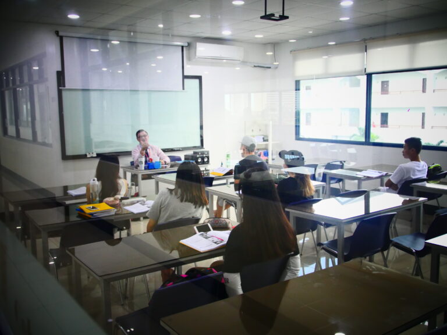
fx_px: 439
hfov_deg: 54.0
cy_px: 168
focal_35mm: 34
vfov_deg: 41.8
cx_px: 224
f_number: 4
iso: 3200
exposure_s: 1/60
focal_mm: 17
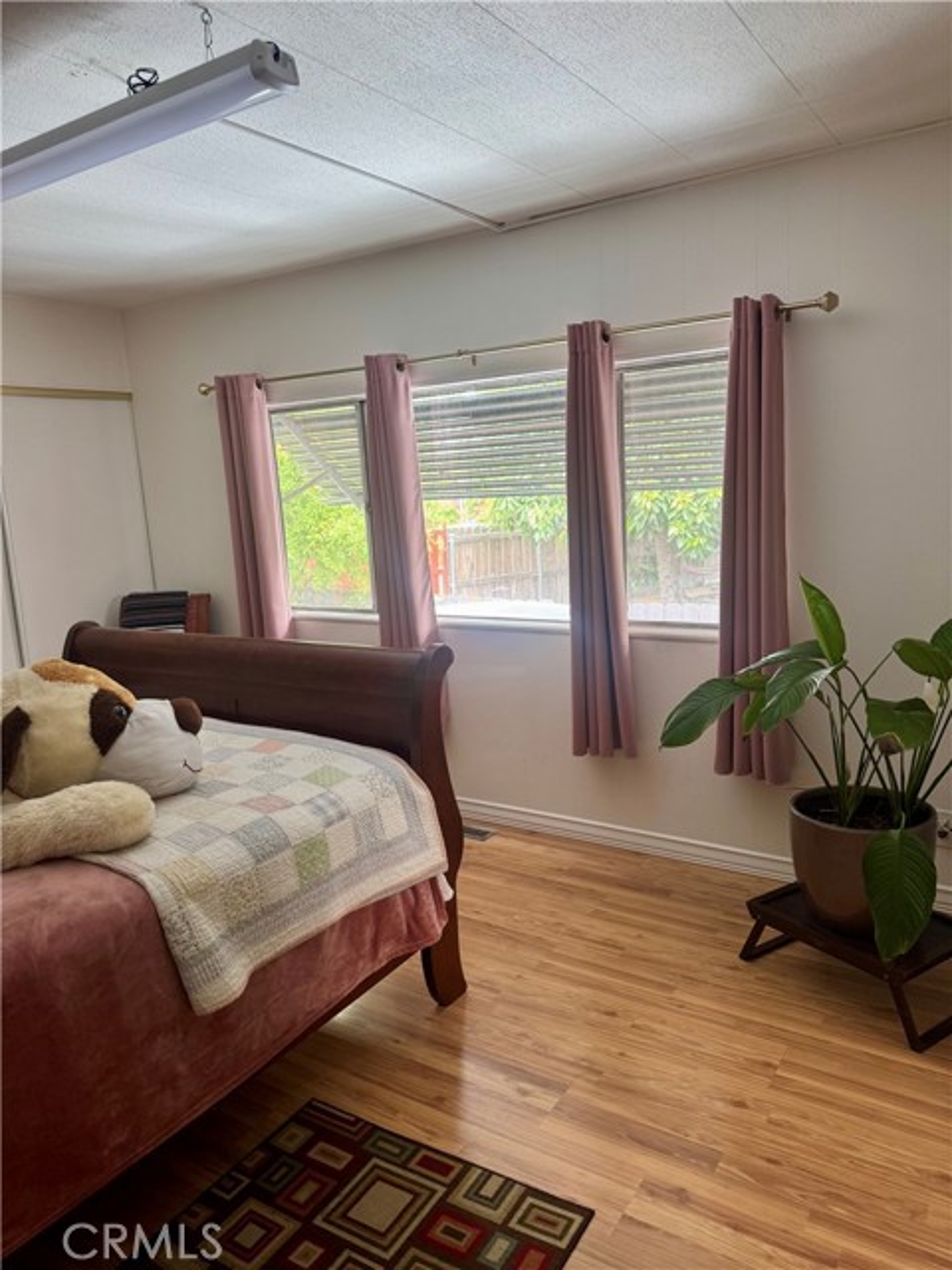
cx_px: 476
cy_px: 635
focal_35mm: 24
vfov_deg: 71.6
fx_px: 880
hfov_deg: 56.8
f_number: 1.78
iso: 160
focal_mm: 6.76
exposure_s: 1/60
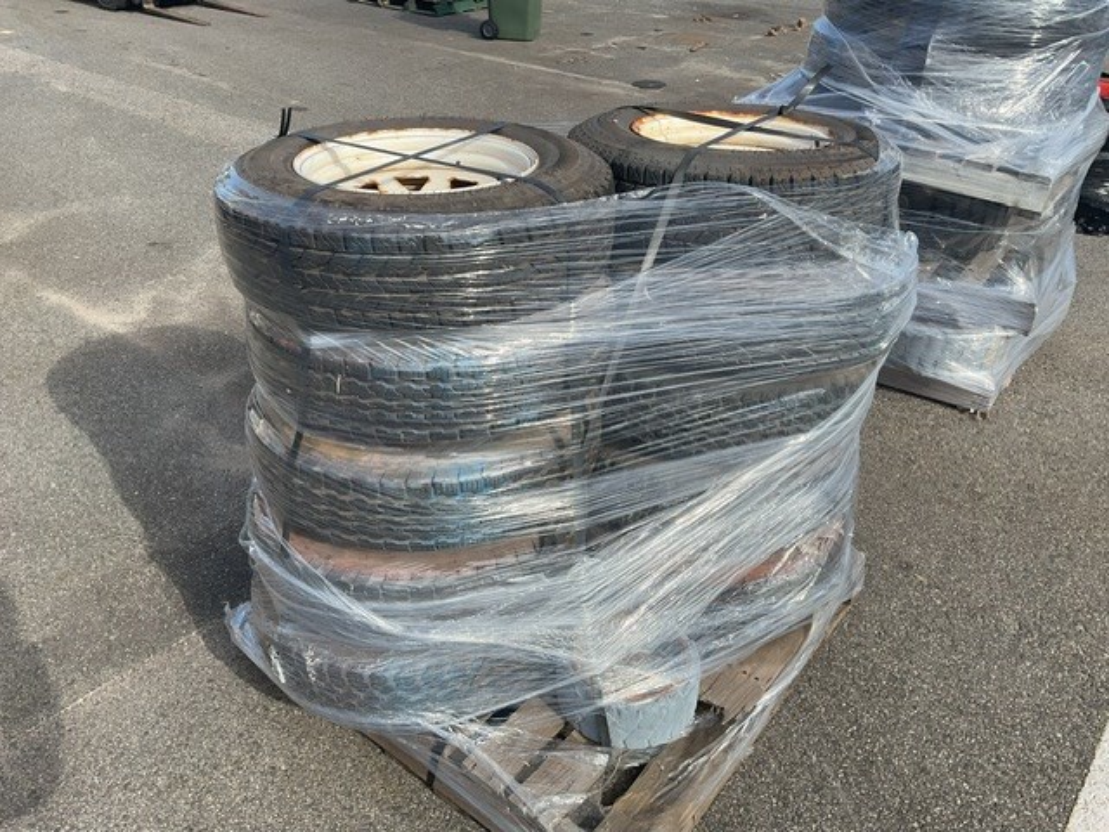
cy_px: 416
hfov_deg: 61.7
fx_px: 929
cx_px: 554
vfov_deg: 48.2
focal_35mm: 29
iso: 16
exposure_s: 1/1342
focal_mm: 3
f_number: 1.8
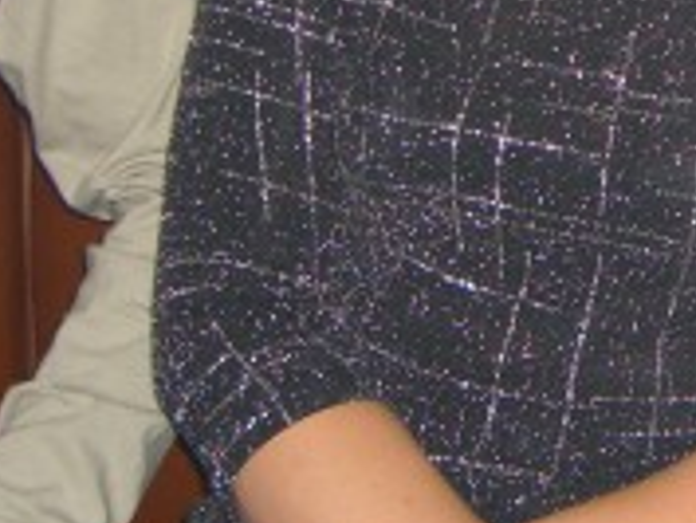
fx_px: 2595
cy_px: -169
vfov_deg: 11.2
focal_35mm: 129
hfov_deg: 14.8
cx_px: 834
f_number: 2.8
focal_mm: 7.9
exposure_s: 1/60
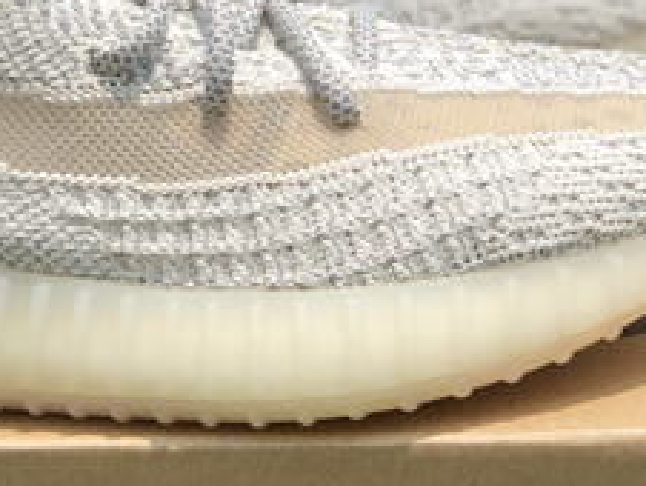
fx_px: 3176
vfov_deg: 8.7
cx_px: 126
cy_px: 164
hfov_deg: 11.6
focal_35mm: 170
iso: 16
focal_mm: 6
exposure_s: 1/1333
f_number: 2.4
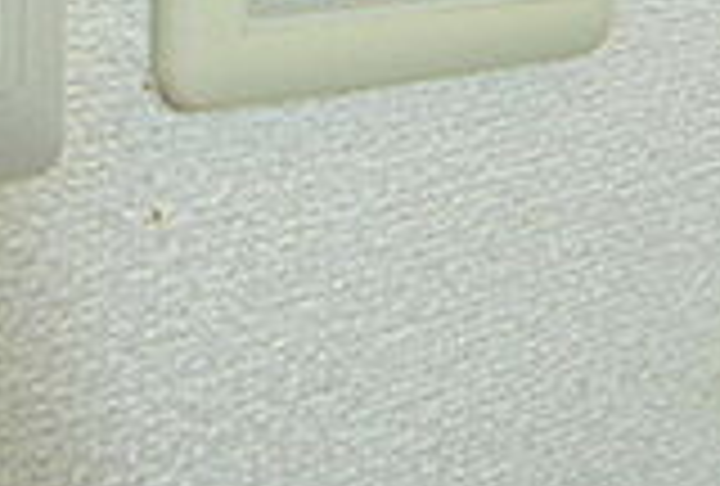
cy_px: -315
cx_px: -76
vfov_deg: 21.6
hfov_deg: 35.0
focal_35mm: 48
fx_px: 964
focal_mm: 8
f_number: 4.5
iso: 1600
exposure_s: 1/30
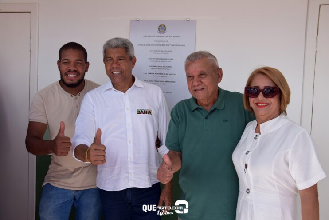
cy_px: 110
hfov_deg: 57.2
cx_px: 164
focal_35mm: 33
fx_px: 302
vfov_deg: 40.0
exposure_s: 1/250
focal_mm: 22
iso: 220
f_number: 8
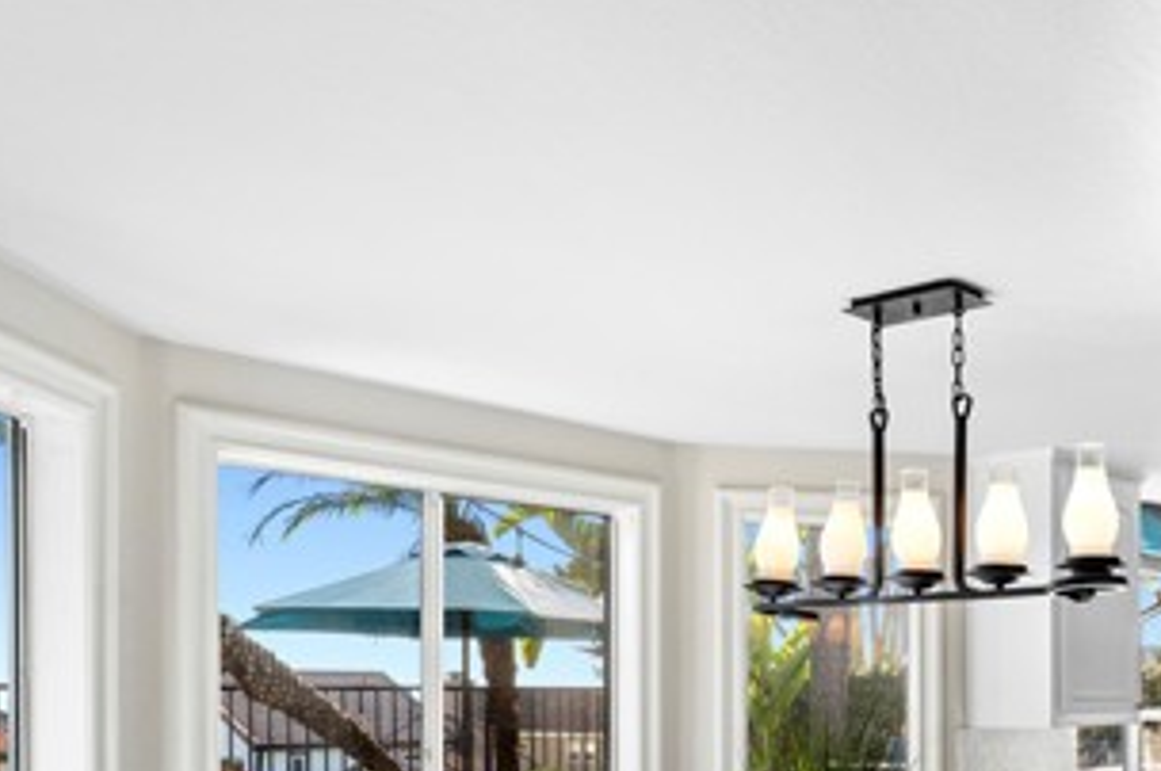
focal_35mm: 40
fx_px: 1289
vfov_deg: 31.7
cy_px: 695
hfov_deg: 43.7
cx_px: 1073
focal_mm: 19
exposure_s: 1/60
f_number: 9
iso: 200
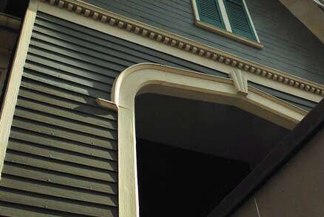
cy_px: 49
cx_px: 213
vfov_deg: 27.1
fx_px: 441
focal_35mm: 49
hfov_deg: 39.9
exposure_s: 1/640
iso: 400
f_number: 13
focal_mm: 18
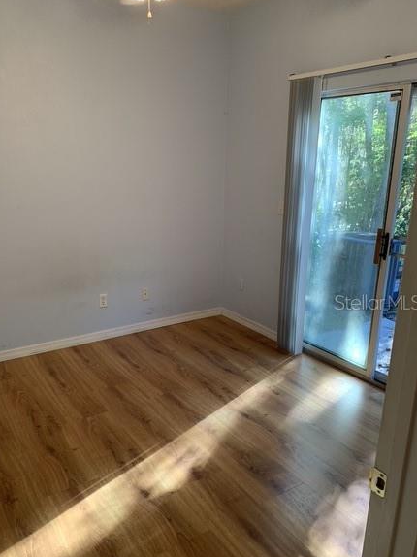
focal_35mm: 29
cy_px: 302
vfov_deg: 61.6
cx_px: 193
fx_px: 466
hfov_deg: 48.2
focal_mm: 4.25
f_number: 1.8
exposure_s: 1/60
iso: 80
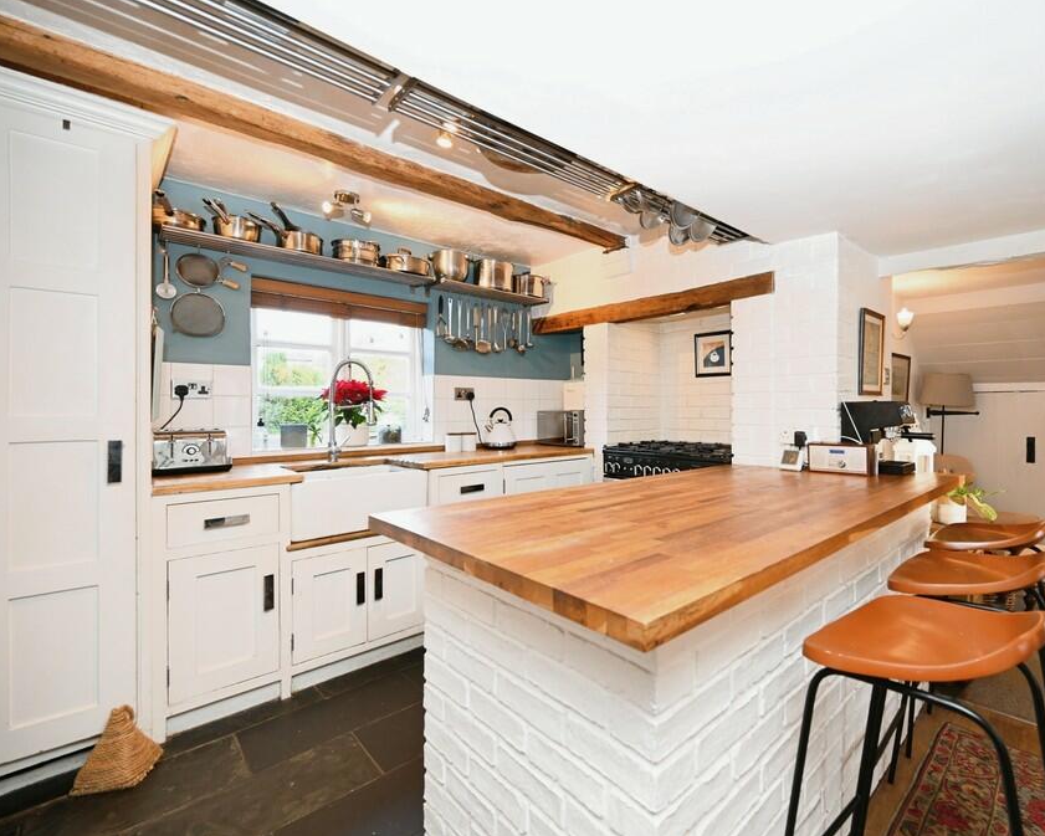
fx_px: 495
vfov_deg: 80.4
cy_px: 419
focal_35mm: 16
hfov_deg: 92.3
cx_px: 610
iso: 1100
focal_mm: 14
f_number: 4
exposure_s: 1/60
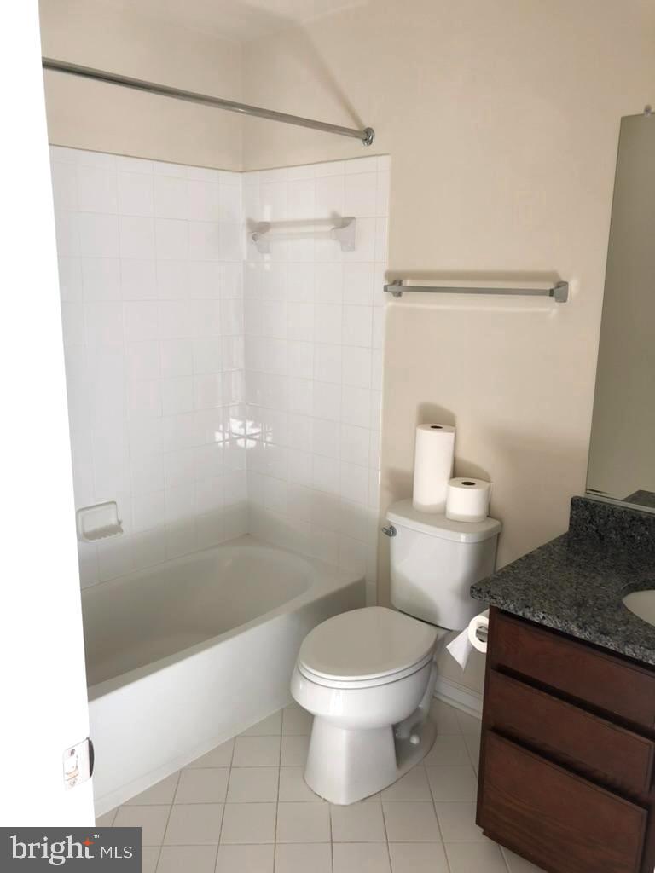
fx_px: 706
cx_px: 328
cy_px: 436
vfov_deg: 63.4
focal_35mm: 28
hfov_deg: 49.7
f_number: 1.8
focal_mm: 3.99
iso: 40
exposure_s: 1/24
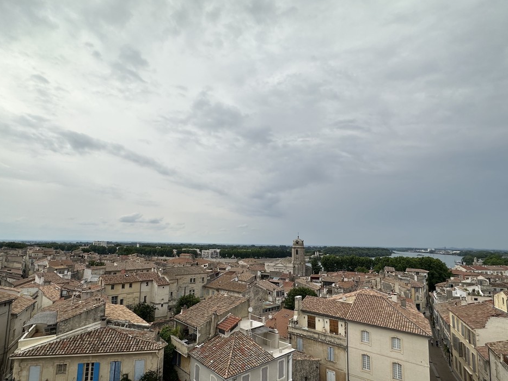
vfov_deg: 71.3
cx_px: 252
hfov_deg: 87.7
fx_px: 264
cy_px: 214
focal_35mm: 18
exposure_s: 1/4132
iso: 50
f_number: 2.2
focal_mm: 2.22
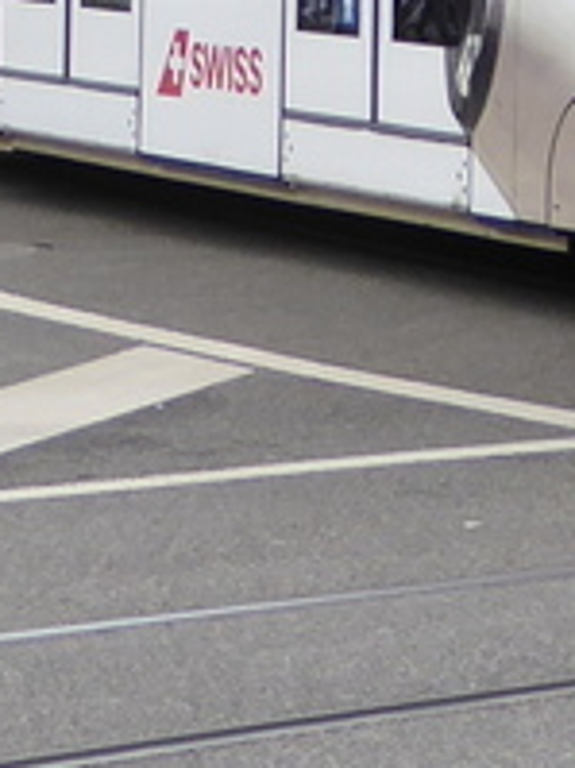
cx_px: 1277
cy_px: -467
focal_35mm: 235
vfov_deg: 8.2
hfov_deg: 6.1
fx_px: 5210
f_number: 3.7
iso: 80
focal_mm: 6.7
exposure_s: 1/320
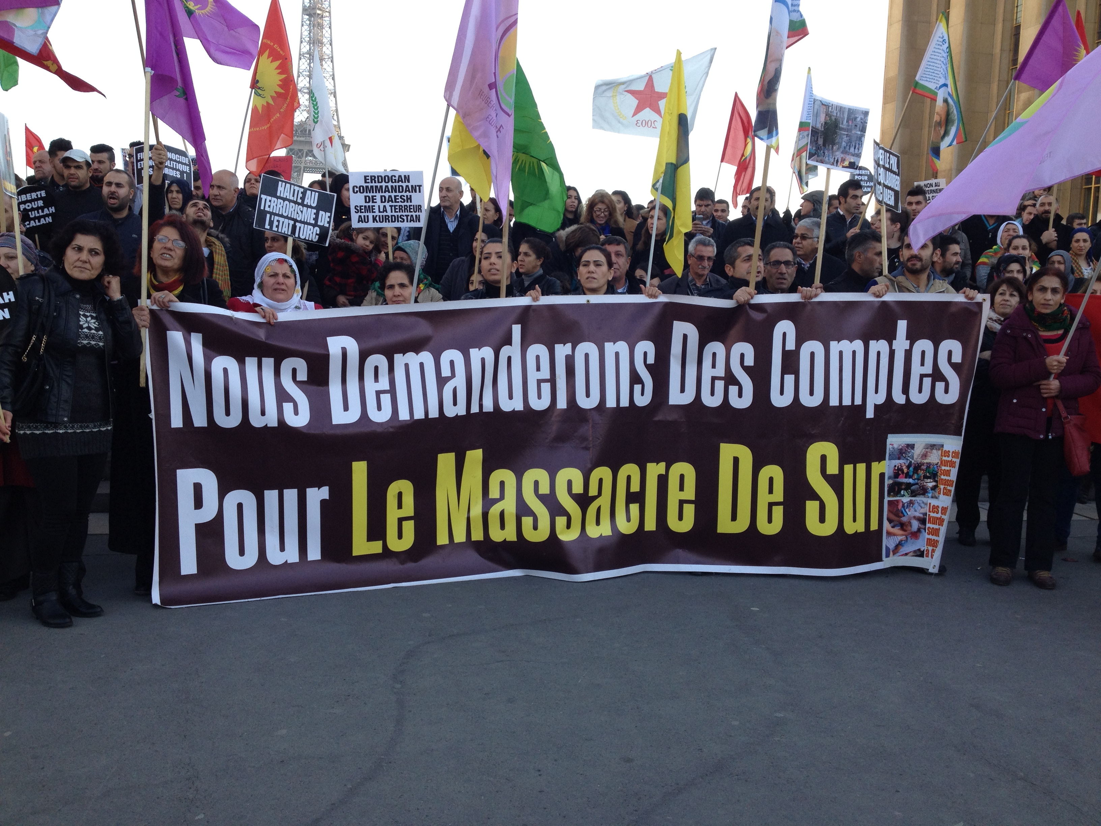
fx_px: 1113
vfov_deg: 40.7
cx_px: 550
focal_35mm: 35
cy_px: 413
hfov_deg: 52.6
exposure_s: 1/323
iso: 50
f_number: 2.4
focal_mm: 4.28
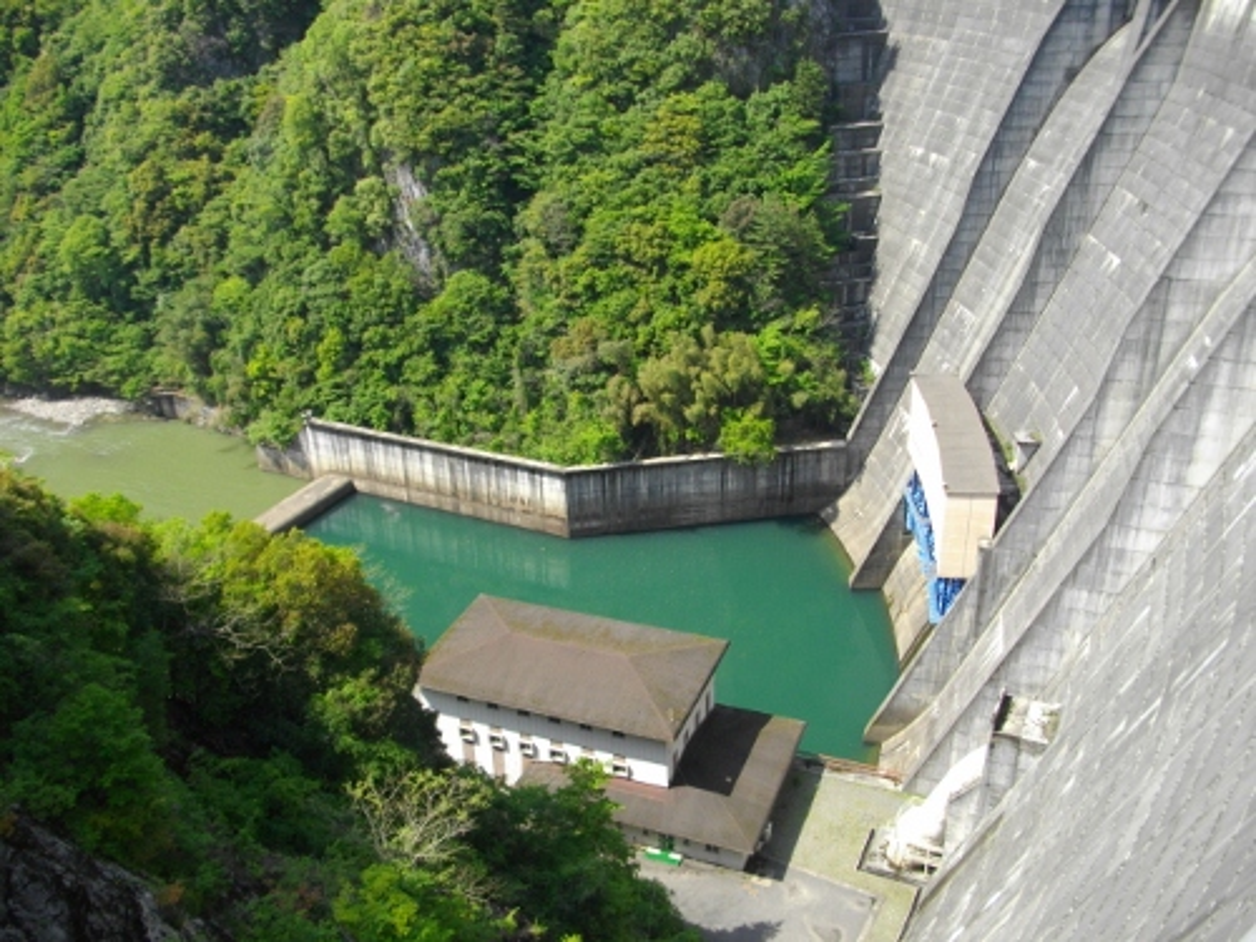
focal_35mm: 32
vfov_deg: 44.2
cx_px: 628
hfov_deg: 56.8
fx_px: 1161
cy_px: 471
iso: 100
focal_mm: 5.7
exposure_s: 1/500
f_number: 2.9
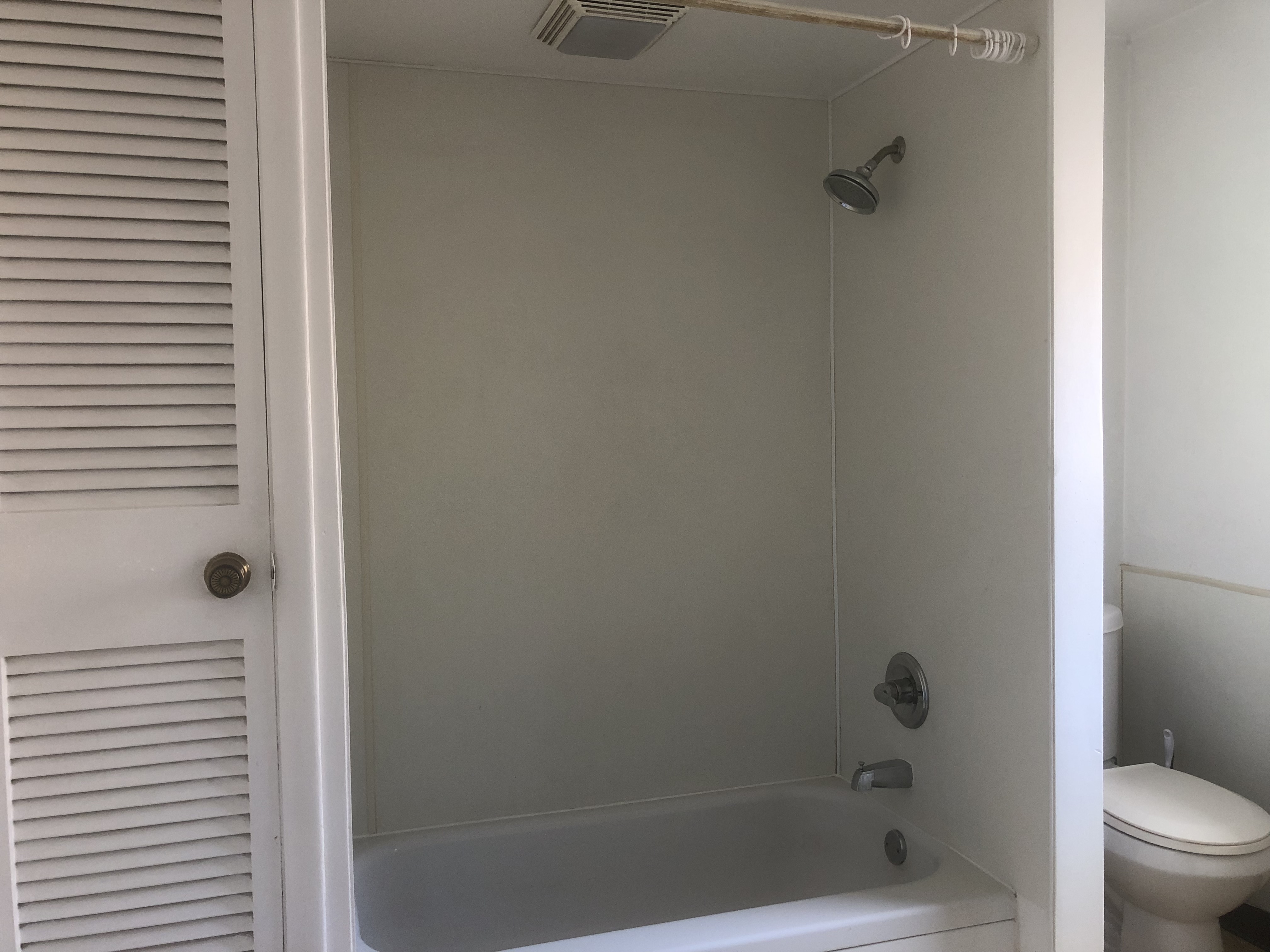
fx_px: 1027
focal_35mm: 28
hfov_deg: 63.4
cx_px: 635
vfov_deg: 49.7
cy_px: 476
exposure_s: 1/24
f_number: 1.8
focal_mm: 3.99
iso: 40
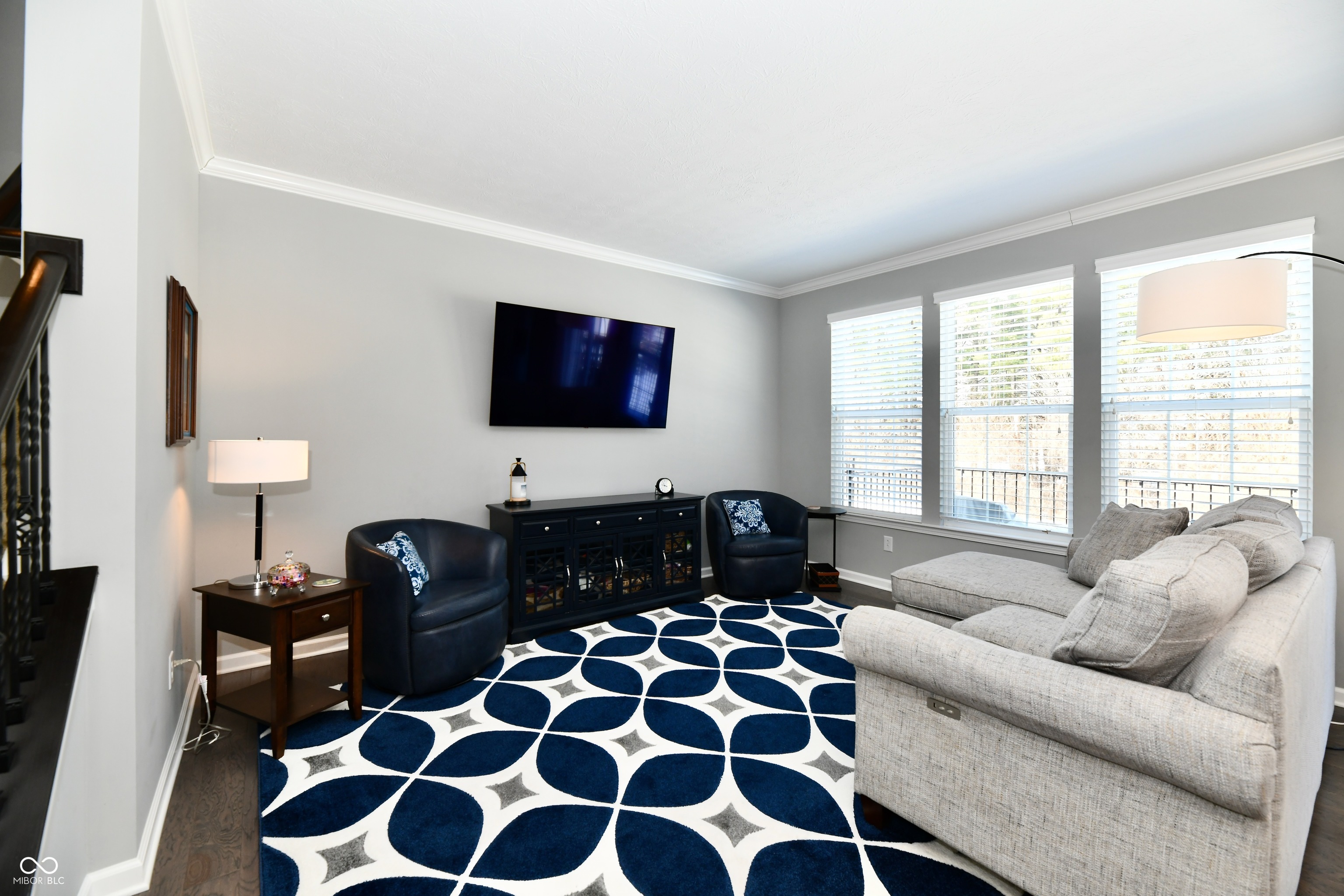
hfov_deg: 104.3
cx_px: 672
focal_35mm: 14
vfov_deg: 81.2
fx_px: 523
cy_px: 448
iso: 640
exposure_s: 1/100
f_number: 6.3
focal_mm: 14
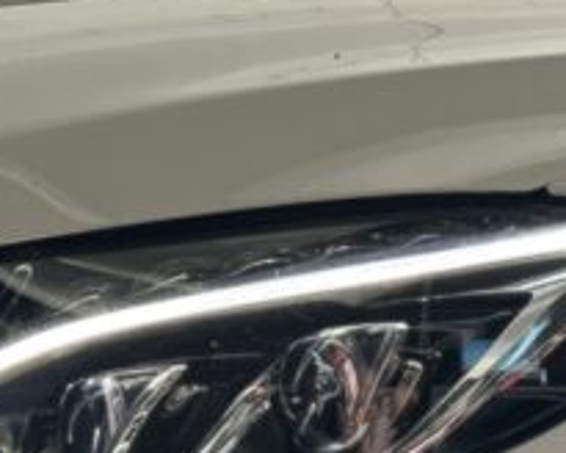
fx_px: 2127
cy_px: 425
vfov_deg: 12.0
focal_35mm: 127
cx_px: 842
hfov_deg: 14.2
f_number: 1.5
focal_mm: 5.7
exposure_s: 1/62
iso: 125
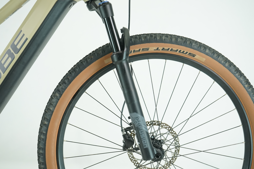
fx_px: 339
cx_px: 127
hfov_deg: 41.1
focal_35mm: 48
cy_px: 84
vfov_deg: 28.1
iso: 2500
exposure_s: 1/200
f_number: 6.3
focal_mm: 48
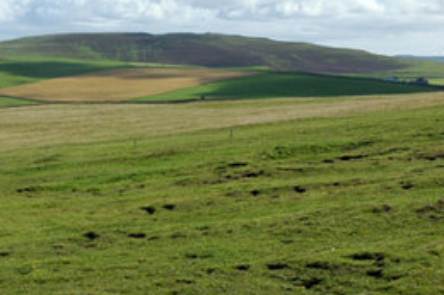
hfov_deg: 21.2
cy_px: 178
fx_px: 1137
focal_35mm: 92
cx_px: -24
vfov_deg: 14.8
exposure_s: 1/350
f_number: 9.5
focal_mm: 25
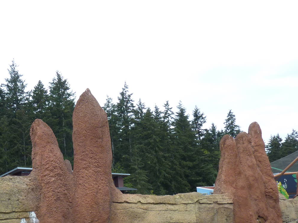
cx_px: 70
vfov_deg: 35.1
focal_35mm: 40
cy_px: 169
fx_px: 344
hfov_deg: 45.0
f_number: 3.3
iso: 125
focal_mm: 4.1
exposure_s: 1/500
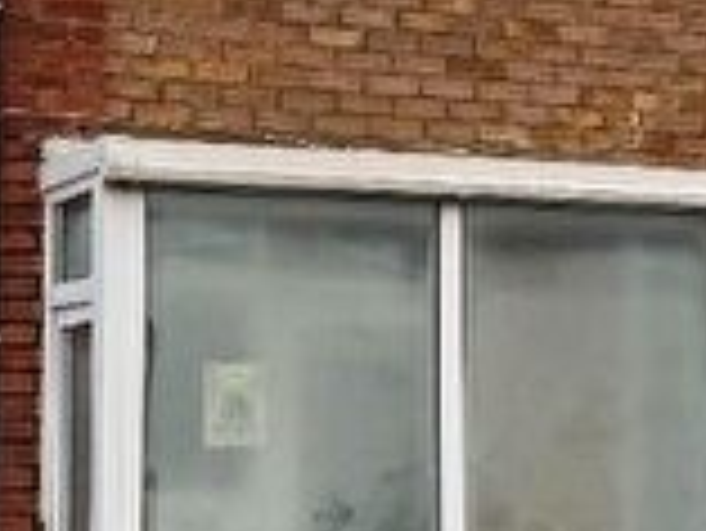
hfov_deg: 18.3
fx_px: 2184
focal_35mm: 107
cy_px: 304
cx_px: 526
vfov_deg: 13.8
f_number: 1.78
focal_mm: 6.76
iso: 80
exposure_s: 1/1032
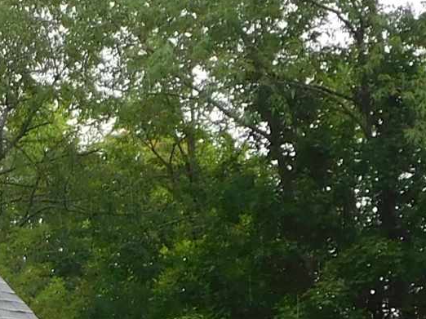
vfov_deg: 6.8
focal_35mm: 212
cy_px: 595
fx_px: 2608
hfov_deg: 9.1
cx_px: -199
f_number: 3.5
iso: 125
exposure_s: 1/160
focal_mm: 6.3
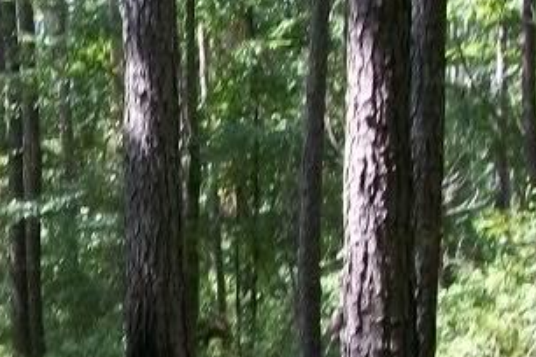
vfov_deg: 9.6
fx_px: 2069
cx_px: -249
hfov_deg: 13.9
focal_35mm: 139
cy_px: 497
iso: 80
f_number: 2.9
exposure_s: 1/160
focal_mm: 5.7
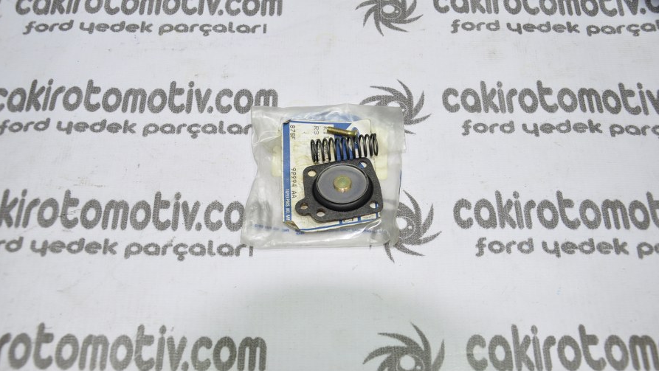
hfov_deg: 51.0
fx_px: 691
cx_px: 330
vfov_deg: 30.0
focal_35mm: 40
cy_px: 209
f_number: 5
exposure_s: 1/40
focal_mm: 25
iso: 200
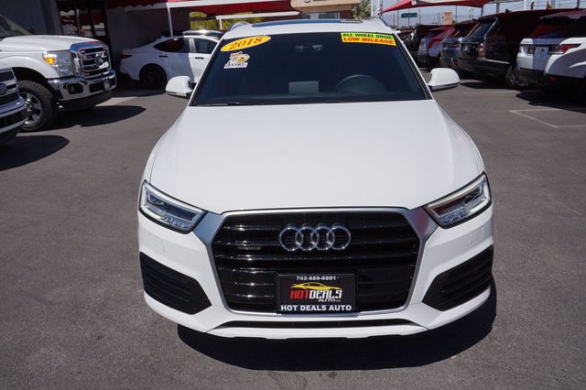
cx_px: 293
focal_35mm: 30
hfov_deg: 62.0
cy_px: 195
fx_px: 488
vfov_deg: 43.6
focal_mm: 20
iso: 100
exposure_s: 1/400
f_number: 11
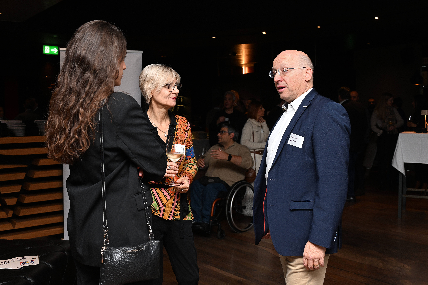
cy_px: 142
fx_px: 713
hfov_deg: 33.4
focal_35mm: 60
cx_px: 214
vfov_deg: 22.6
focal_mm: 60
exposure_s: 1/60
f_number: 6.3
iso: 500
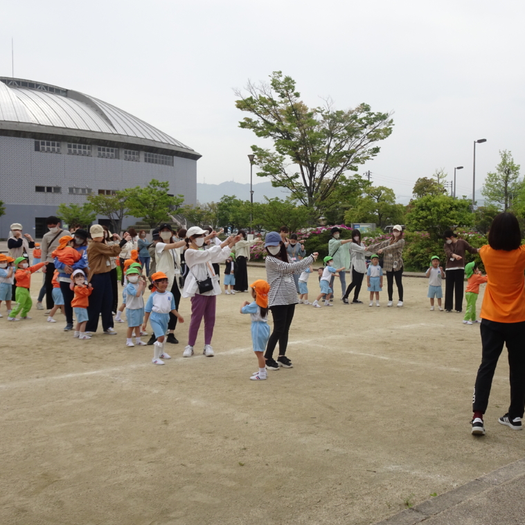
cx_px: 326
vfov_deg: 44.9
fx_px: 635
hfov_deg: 44.6
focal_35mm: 37
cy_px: 262
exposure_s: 1/640
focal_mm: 5.26
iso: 80
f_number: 4
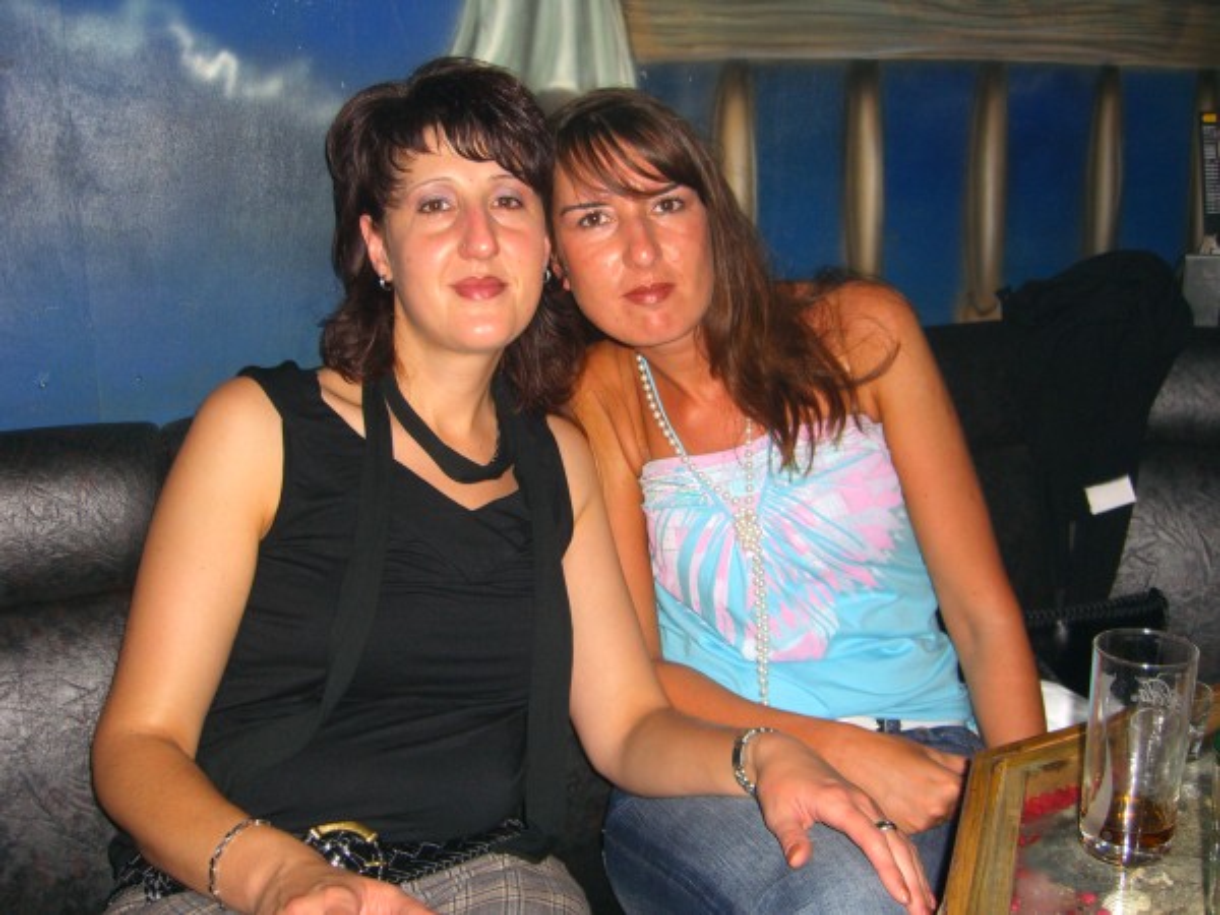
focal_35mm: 38
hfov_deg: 49.0
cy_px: 458
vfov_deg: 37.7
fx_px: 1339
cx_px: 610
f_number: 2.8
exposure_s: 1/60
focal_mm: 7.9
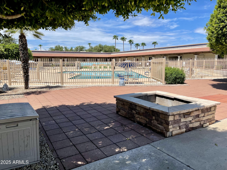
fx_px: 170
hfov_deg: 67.3
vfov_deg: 53.1
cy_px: 85
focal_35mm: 26
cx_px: 114
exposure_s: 1/4348
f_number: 1.6
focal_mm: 5.1
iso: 32
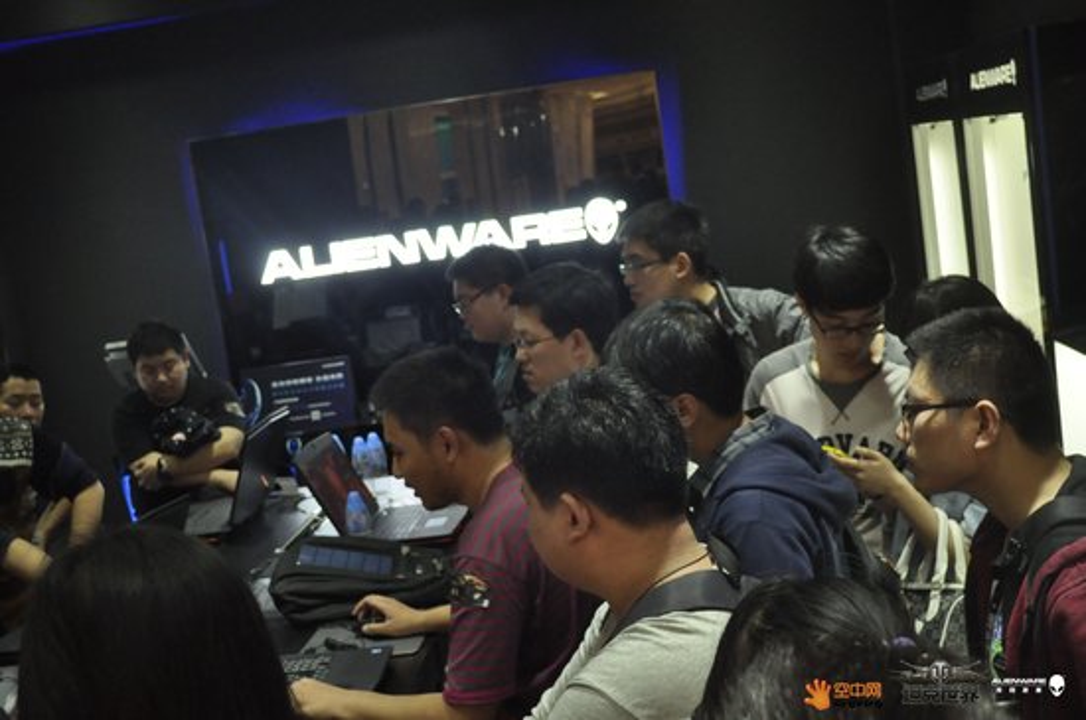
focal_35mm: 48
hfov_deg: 41.2
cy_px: 360
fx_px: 1446
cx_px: 543
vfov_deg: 28.0
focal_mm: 32
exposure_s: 1/125
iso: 2000
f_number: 4.8
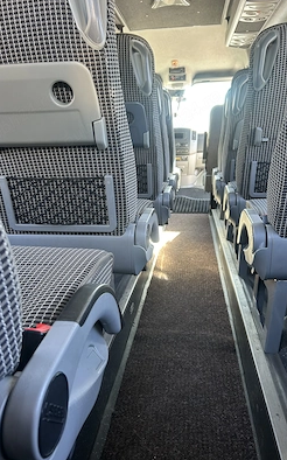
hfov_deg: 44.5
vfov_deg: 66.5
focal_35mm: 28
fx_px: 351
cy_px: 228
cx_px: 141
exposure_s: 1/60
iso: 125
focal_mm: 5.7
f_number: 1.5
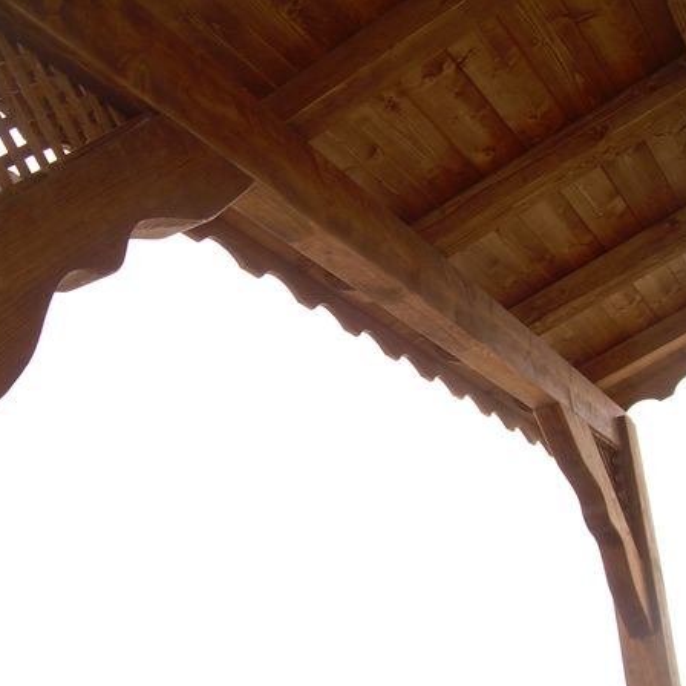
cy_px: 343
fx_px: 1009
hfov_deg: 37.5
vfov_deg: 37.6
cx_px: 354
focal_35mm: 45
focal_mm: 6.3
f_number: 2.8
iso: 50
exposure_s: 1/193
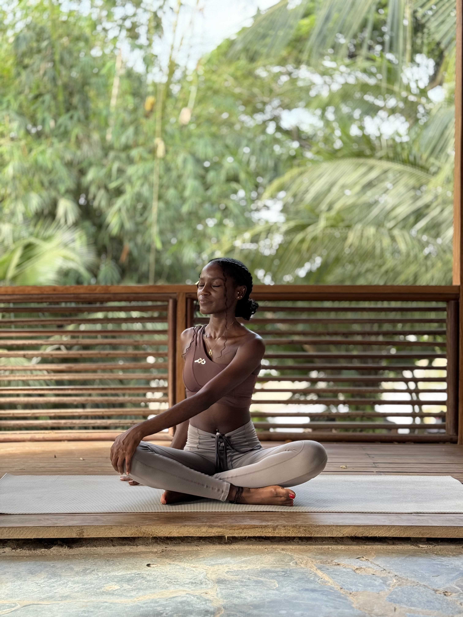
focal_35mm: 48
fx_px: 856
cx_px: 232
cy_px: 308
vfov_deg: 39.7
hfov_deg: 30.3
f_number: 1.78
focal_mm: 6.76
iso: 100
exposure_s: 1/175
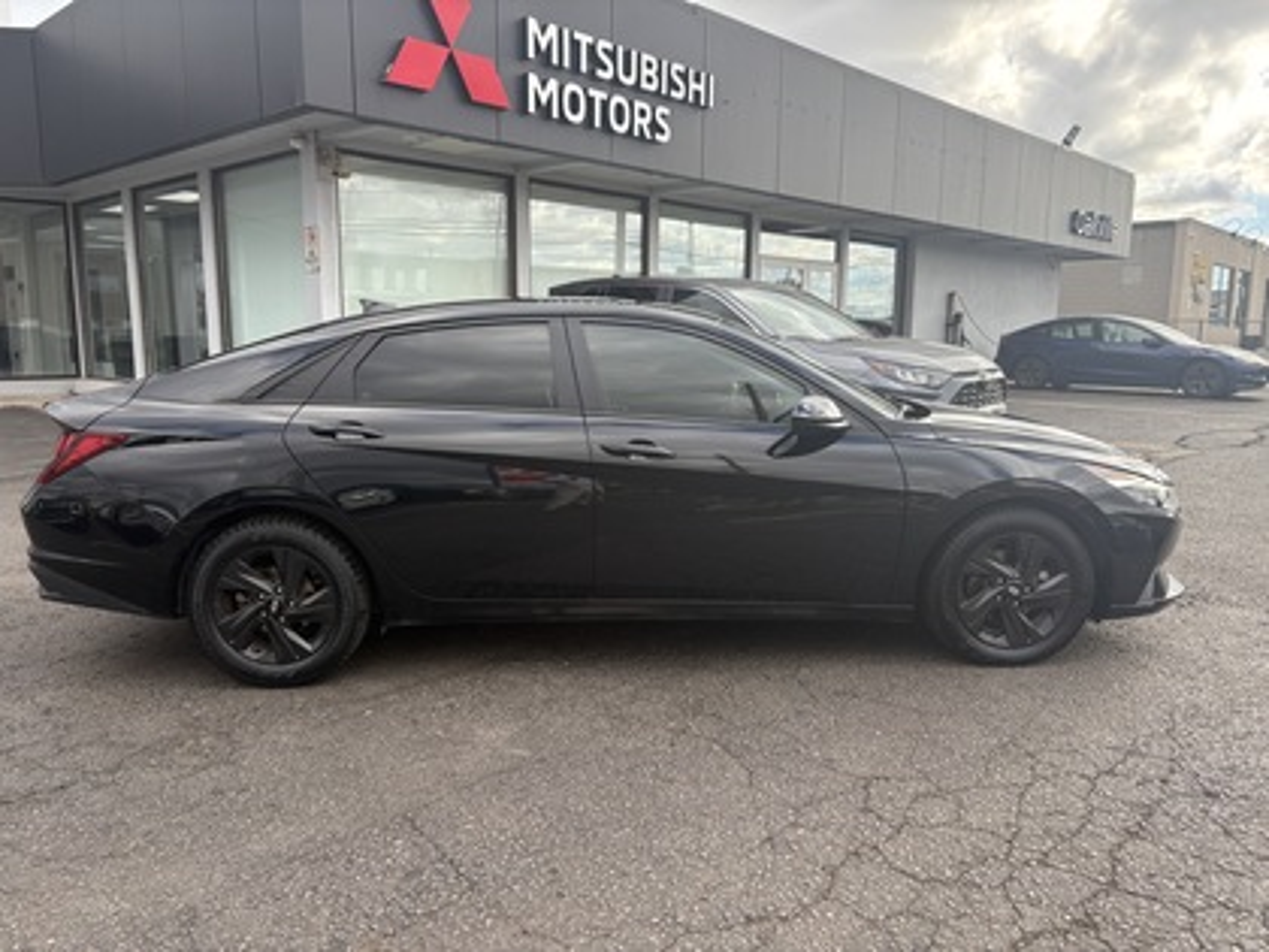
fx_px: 953
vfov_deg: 53.1
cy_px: 476
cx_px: 634
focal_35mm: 26
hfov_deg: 67.3
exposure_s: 1/895
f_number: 1.6
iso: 64
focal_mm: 5.96
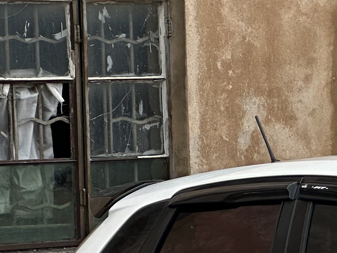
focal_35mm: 314
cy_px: 307
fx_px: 3057
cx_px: 600
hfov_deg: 6.2
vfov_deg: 4.7
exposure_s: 1/552
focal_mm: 9
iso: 32
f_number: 2.8
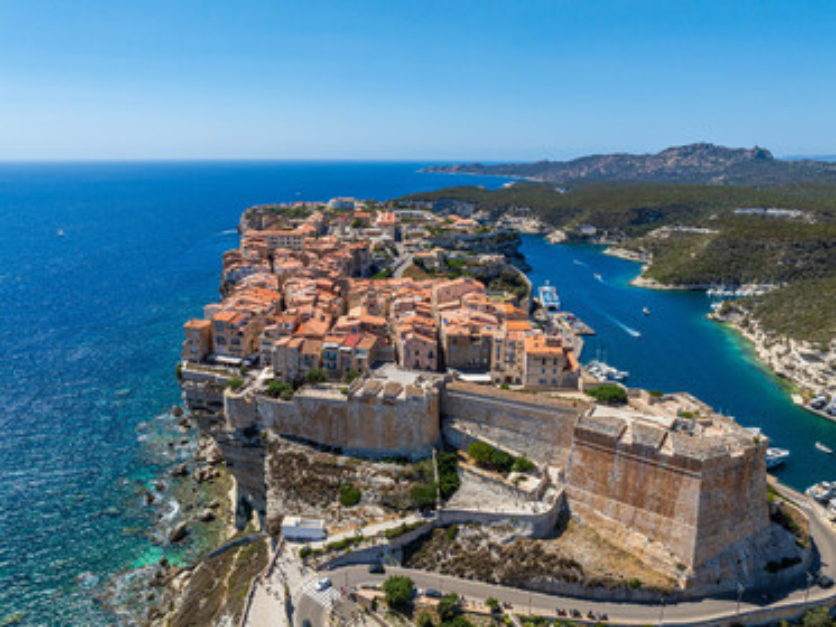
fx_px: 580
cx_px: 418
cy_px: 314
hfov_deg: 71.6
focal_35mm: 24
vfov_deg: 56.8
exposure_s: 1/160
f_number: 11
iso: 100
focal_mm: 12.3
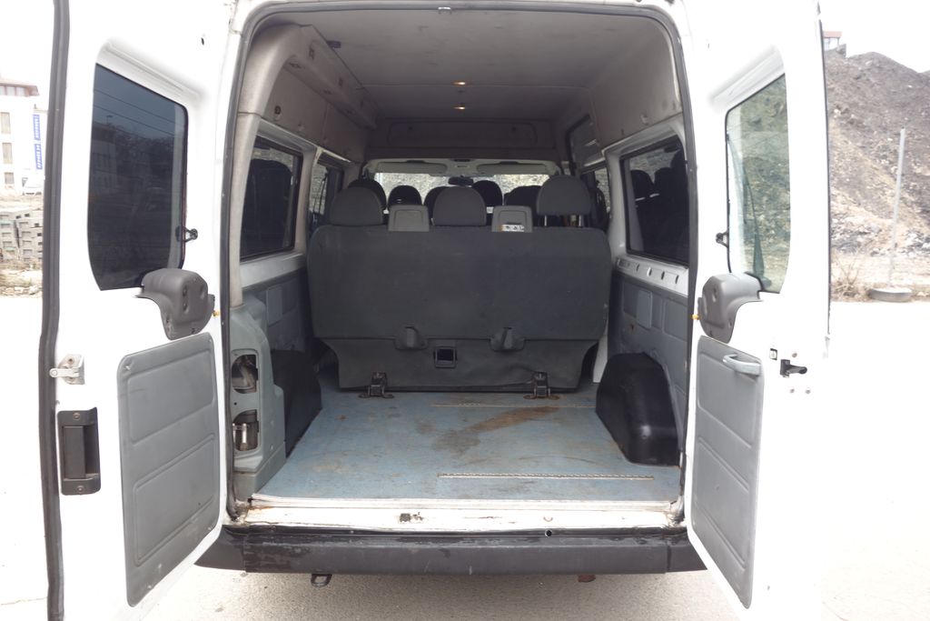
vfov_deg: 46.4
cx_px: 465
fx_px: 723
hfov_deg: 65.5
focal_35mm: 28
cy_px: 310
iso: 125
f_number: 5
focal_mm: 10.4
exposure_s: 1/30
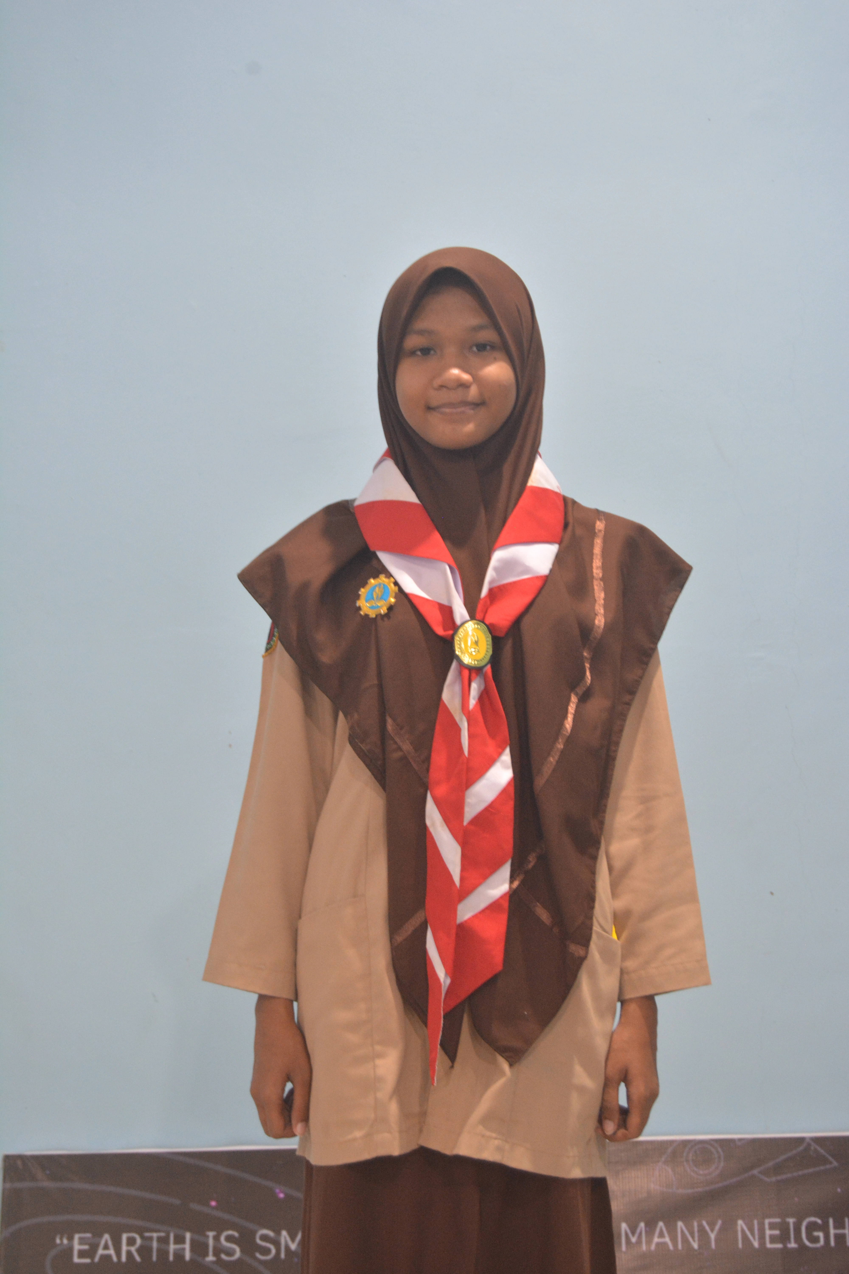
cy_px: 637
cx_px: 424
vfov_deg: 29.2
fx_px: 2441
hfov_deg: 19.7
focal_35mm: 69
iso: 1250
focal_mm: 46
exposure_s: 1/30
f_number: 5.3
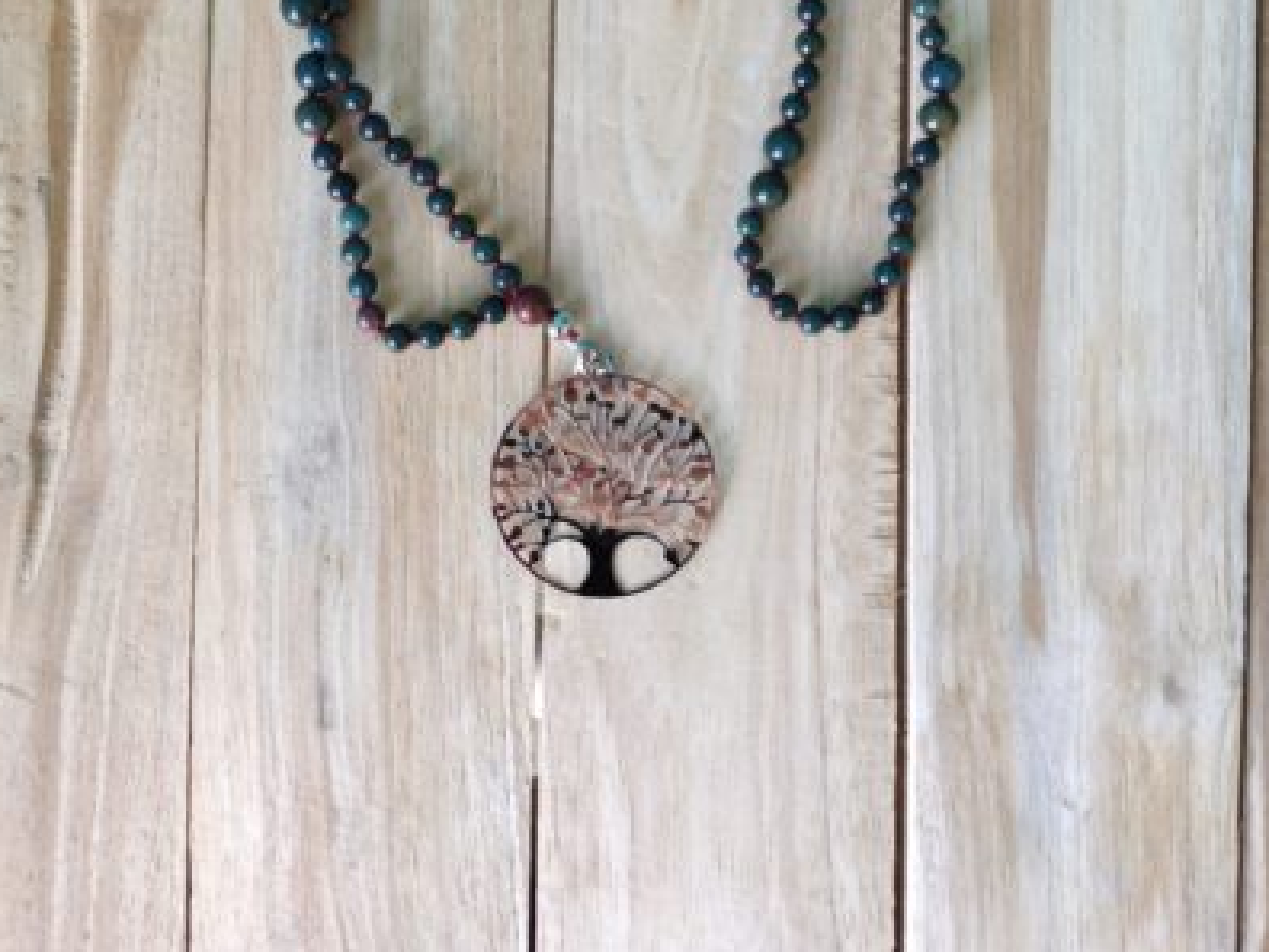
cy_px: 229
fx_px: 1283
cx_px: 631
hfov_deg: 52.6
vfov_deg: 39.5
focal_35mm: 35
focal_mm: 4.77
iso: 280
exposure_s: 1/50
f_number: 1.75
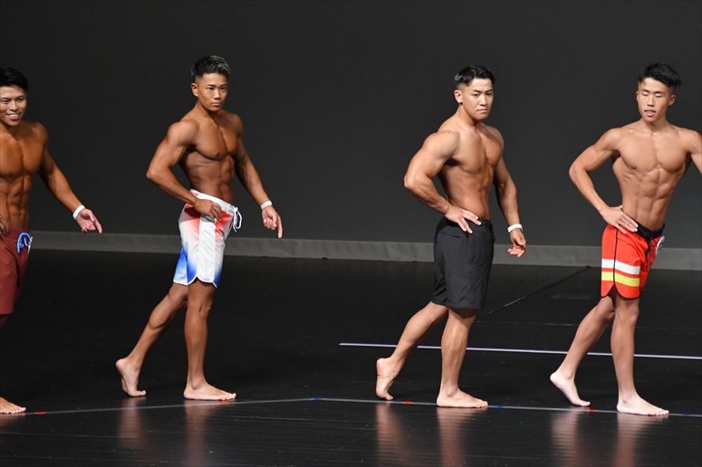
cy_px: 234
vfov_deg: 4.4
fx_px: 6140
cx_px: 351
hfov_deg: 6.5
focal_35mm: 315
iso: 4000
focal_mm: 210
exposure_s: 1/400
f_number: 5.6
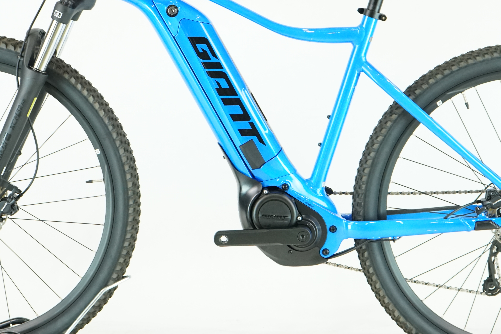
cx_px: 251
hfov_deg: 19.1
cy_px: 97
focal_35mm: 107
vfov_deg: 12.8
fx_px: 1489
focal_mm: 60
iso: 2500
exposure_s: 1/200
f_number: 5.6
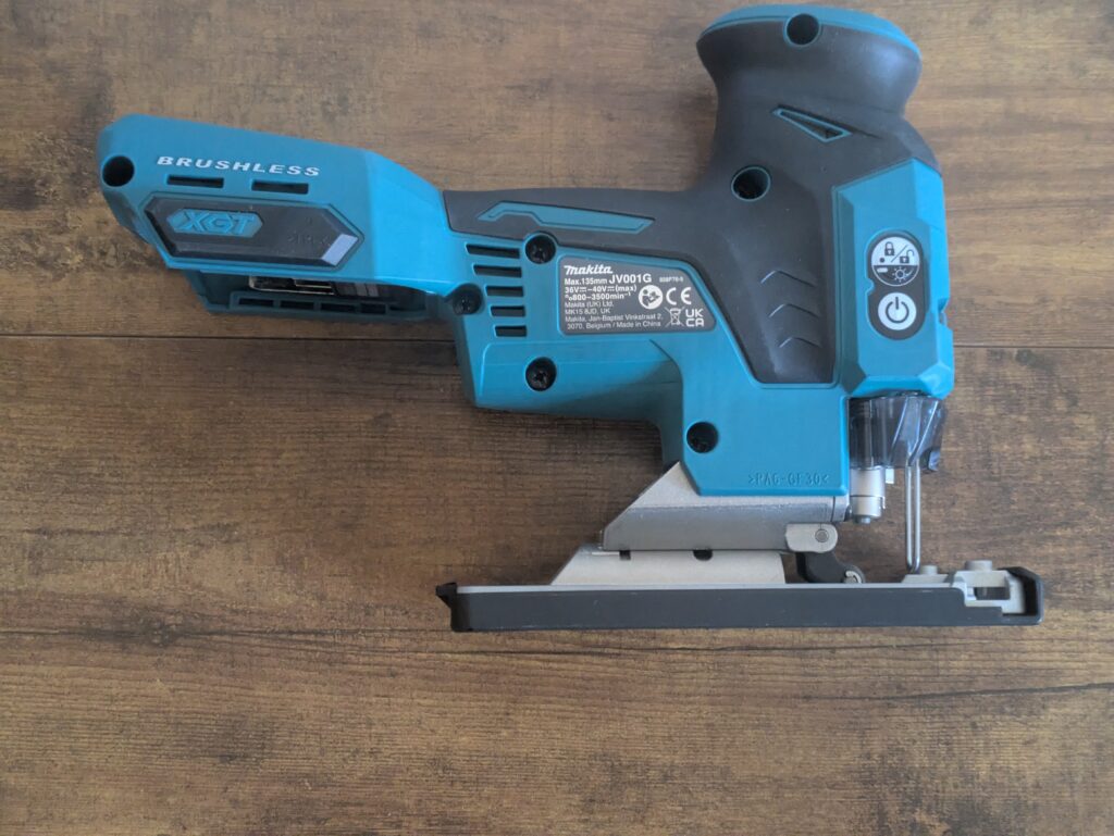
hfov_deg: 37.5
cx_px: 557
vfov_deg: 28.6
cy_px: 418
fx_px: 1642
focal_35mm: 51
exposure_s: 1/25
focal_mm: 5.43
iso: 759
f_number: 1.89
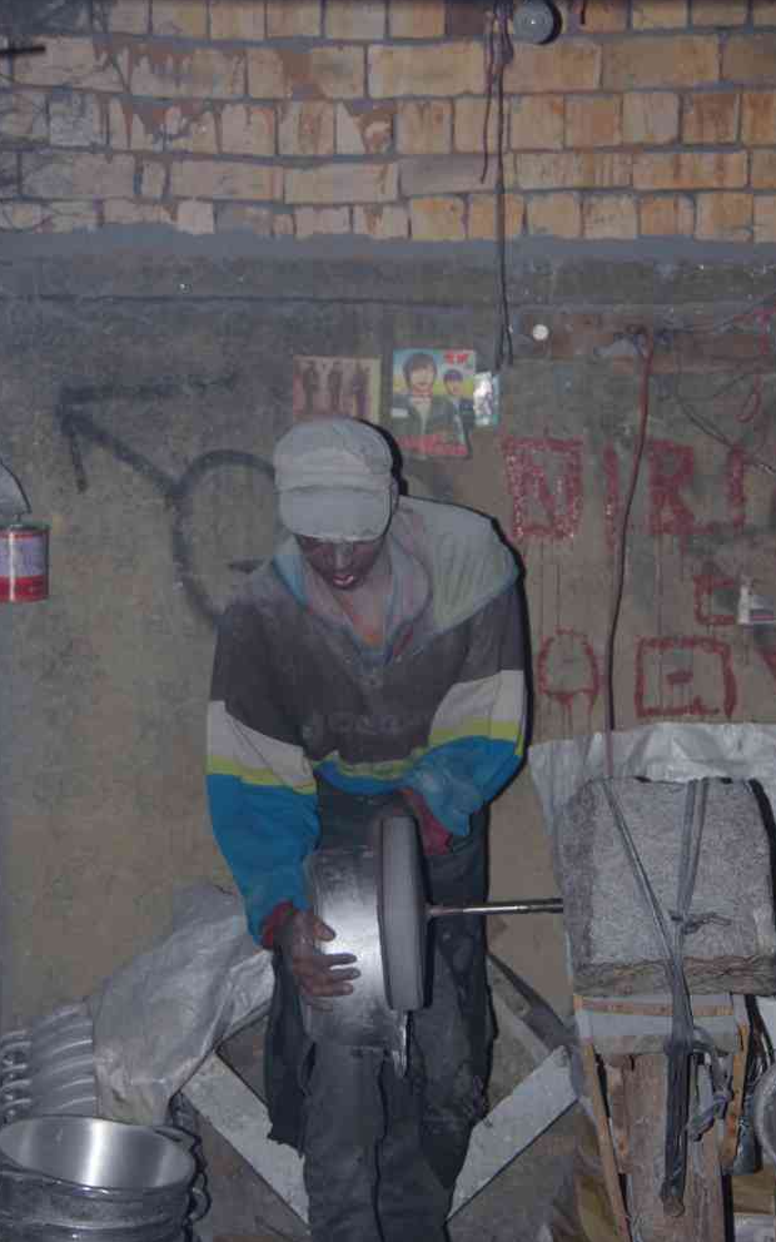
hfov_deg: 16.9
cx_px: 369
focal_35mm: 77
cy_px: 619
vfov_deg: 26.8
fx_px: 2605
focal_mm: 50
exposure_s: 1/100
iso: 800
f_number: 4.5
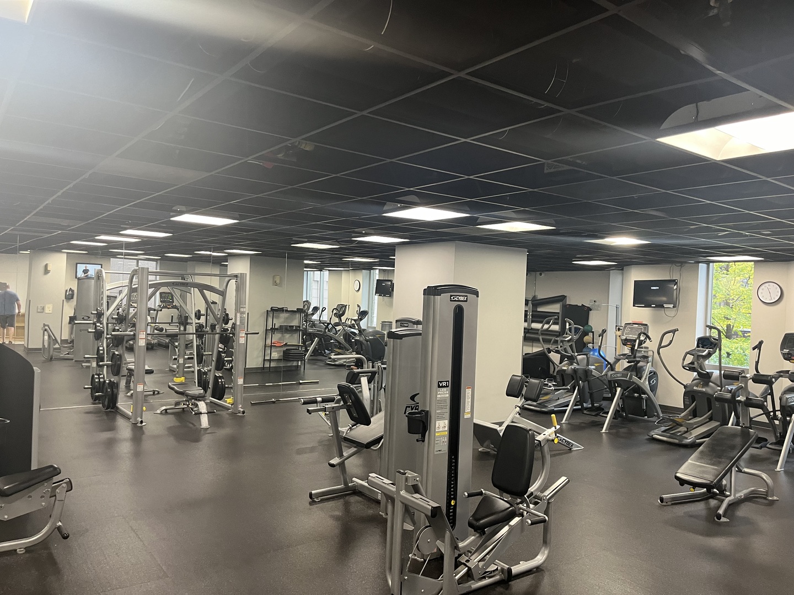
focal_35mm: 26
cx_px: 397
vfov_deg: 53.1
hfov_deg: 67.3
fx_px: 596
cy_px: 298
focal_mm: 5.1
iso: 200
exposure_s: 1/60
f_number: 1.6
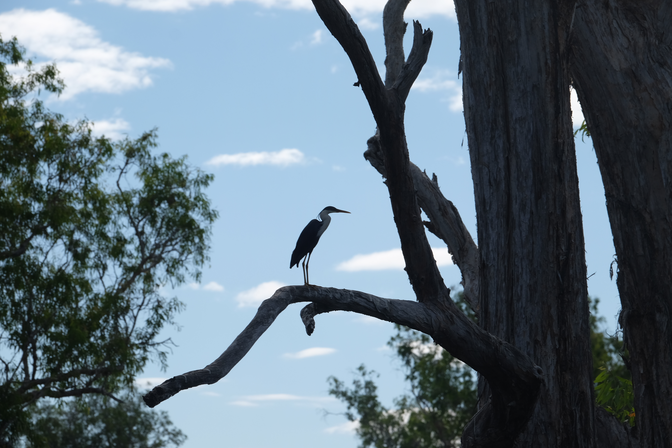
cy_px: 224
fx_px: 3920
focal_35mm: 210
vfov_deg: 6.5
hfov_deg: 9.8
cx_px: 336
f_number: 10
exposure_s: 1/400
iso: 200
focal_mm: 140
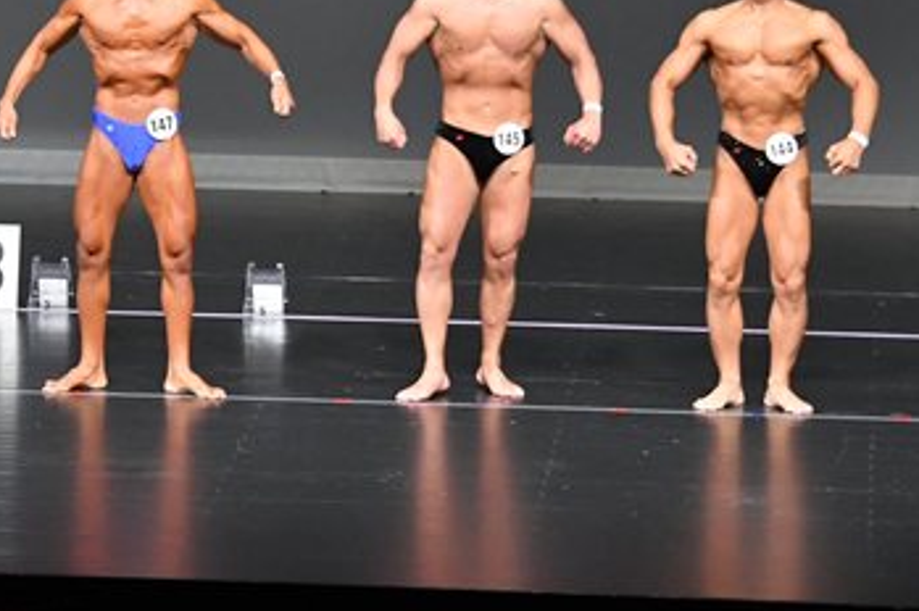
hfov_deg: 6.2
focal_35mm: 333
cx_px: -49
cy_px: -8
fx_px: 8493
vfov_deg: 4.1
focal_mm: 100
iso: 5000
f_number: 5.6
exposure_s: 1/400
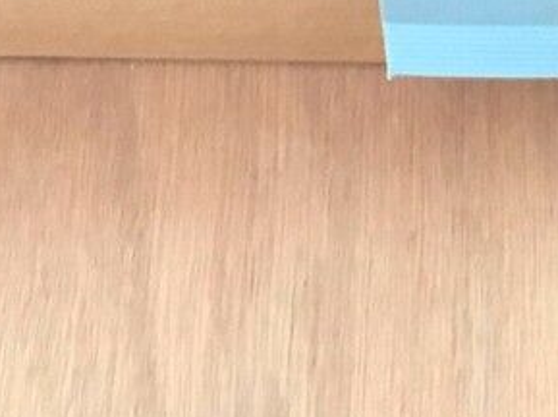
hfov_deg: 9.8
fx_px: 3236
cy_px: -473
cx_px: 517
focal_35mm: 201
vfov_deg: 7.1
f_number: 2.2
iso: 200
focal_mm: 4.15
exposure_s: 1/33
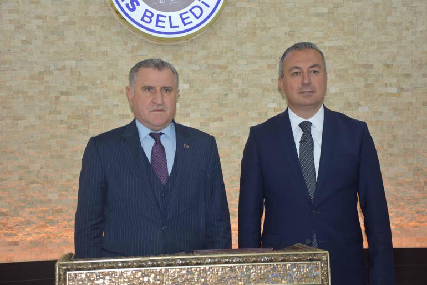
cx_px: 214
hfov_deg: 29.9
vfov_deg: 20.2
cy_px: 142
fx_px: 800
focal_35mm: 68
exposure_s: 1/60
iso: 560
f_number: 4.5
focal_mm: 45
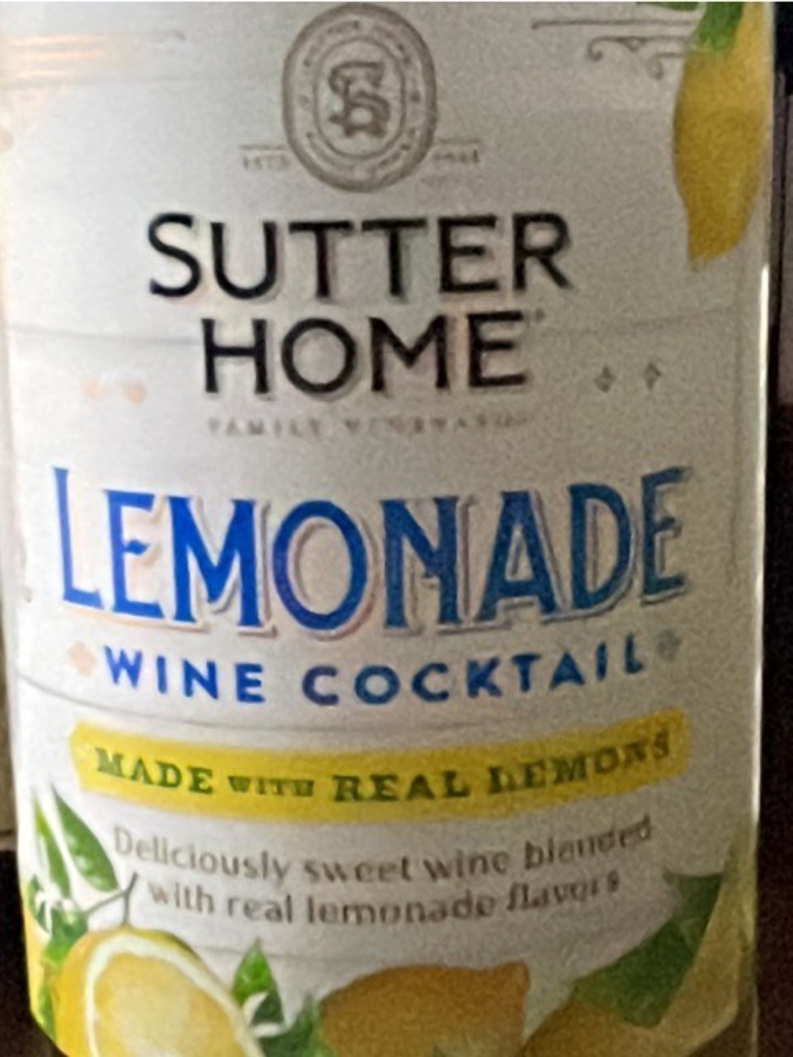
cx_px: 396
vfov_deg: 60.0
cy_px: 528
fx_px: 916
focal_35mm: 30
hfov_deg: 46.8
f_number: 2.4
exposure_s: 1/40
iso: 2000
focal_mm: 1.54
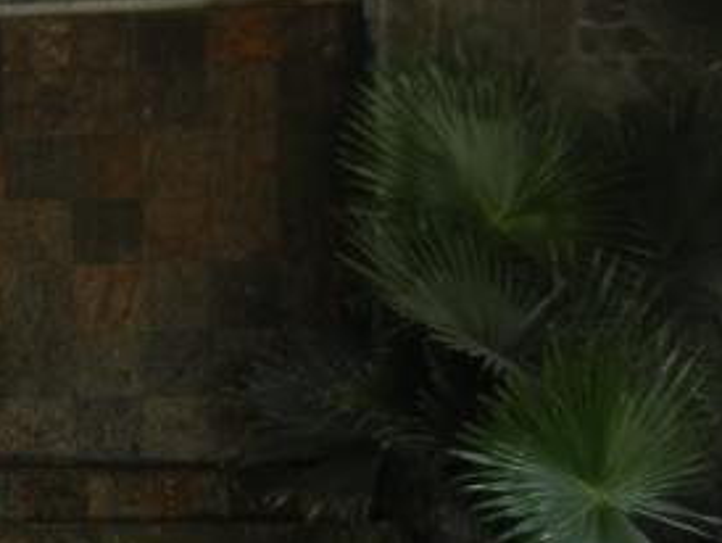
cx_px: -514
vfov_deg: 13.2
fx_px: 2338
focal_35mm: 112
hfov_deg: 15.5
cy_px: 324
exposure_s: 1/154
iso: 160
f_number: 3.5
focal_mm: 5.4
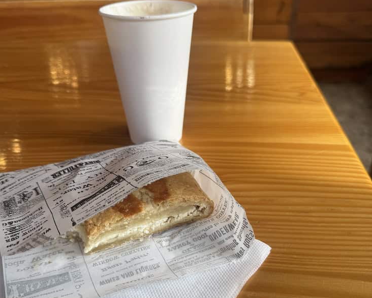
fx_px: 352
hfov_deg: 55.6
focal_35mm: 32
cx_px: 182
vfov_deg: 45.3
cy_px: 193
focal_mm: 6.8
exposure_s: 1/277
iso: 80
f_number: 1.8
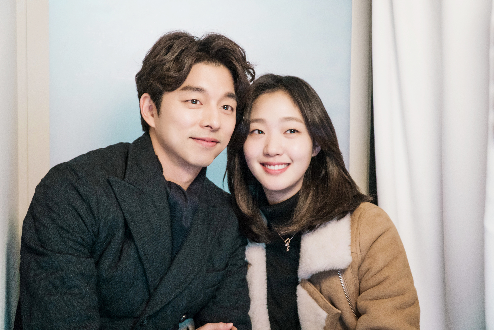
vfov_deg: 29.3
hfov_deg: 42.7
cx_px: 247
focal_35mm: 46
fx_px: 631
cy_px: 165
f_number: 4
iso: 1600
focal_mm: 31
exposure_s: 1/40
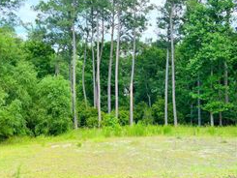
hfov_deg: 36.1
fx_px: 363
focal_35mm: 53
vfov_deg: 27.5
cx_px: 123
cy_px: 76
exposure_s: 1/1183
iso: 50
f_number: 1.5
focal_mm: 5.7
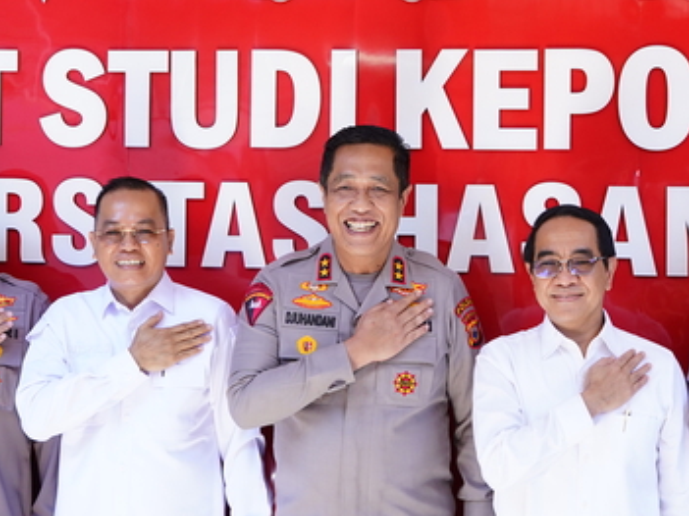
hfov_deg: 28.2
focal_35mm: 69
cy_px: 188
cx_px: 375
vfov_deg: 21.2
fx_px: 1373
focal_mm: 28
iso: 1000
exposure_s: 1/320
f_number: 4.5
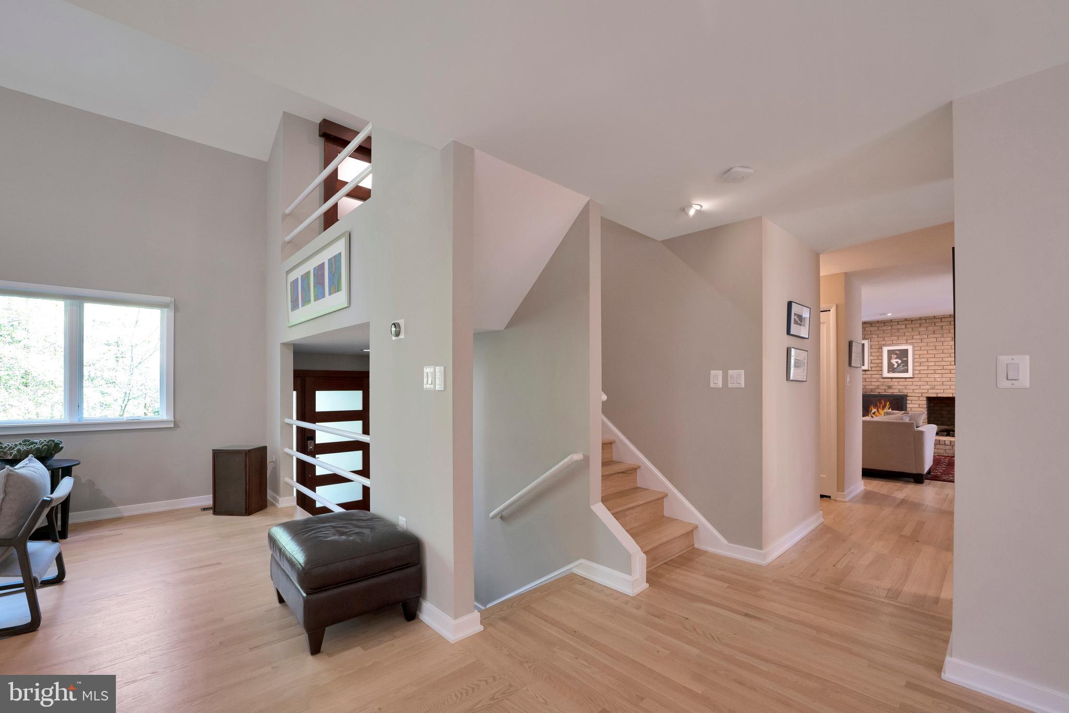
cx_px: 534
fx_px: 416
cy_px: 356
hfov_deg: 104.3
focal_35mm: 14
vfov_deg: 81.2
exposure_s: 1/125
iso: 800
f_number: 3.5
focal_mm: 14
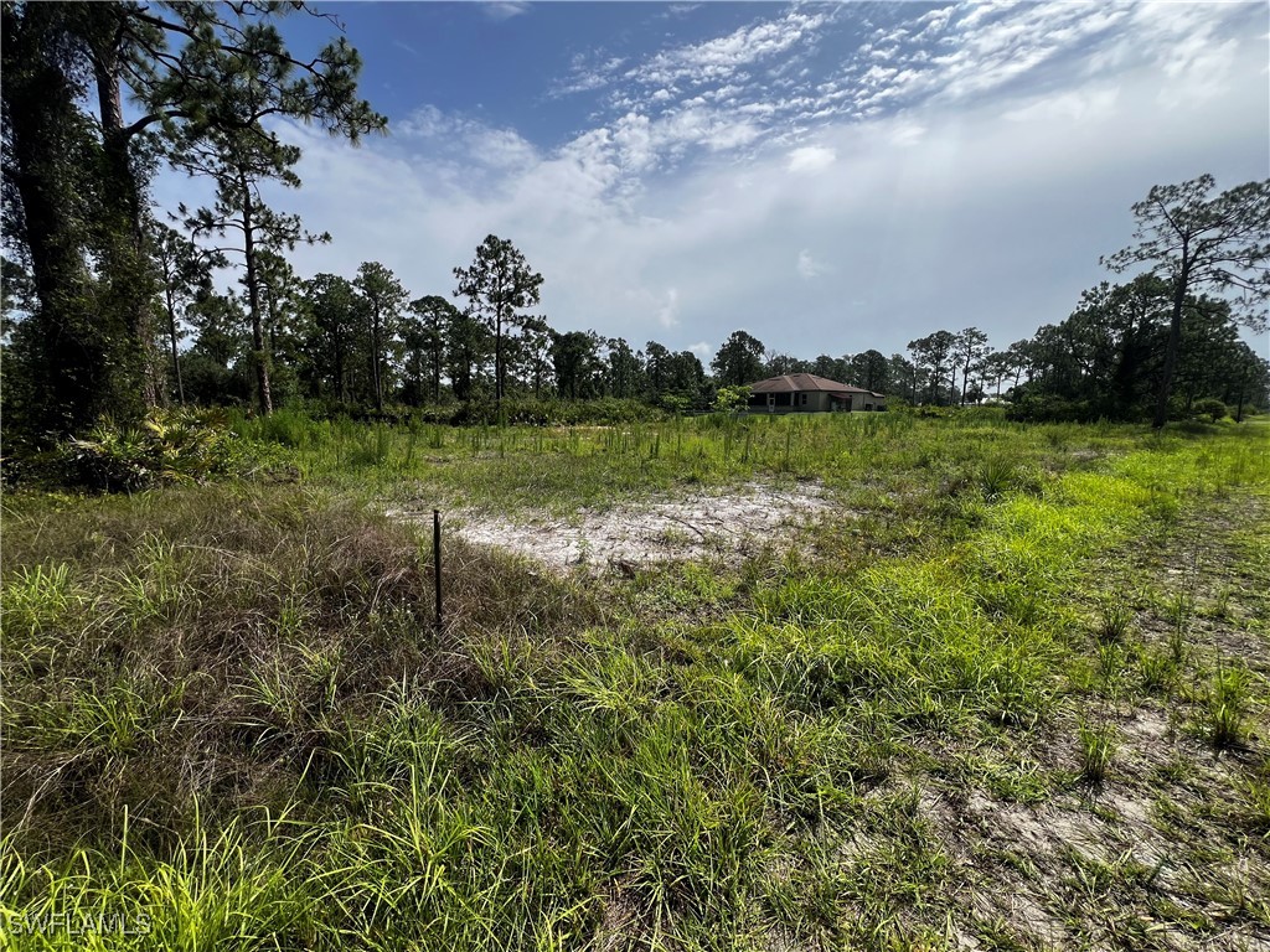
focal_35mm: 13
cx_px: 635
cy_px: 476
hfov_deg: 106.2
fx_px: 477
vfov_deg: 89.9
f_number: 1.8
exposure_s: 1/2053
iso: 32
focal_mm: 1.57
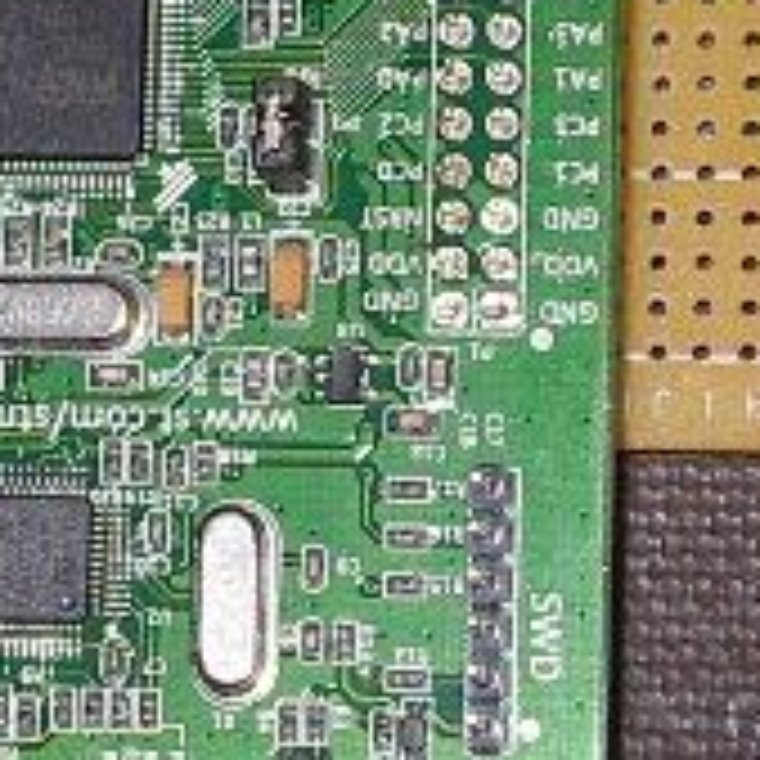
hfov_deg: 6.0
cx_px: 180
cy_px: 81
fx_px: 7303
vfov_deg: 5.9
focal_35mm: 294
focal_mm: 13.3
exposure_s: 1/80
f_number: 7.6
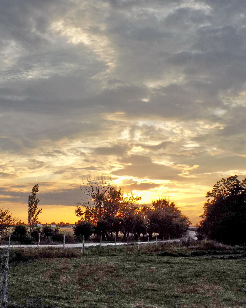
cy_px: 154
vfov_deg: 31.5
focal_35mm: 60
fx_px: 546
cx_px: 106
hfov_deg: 25.4
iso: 80
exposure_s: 1/500
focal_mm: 8.1
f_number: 3.7
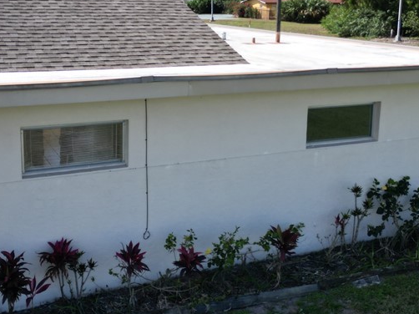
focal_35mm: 49
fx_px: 593
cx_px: 191
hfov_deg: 38.9
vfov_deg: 29.5
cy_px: 108
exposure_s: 1/2500
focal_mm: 6.72
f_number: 1.7
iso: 120
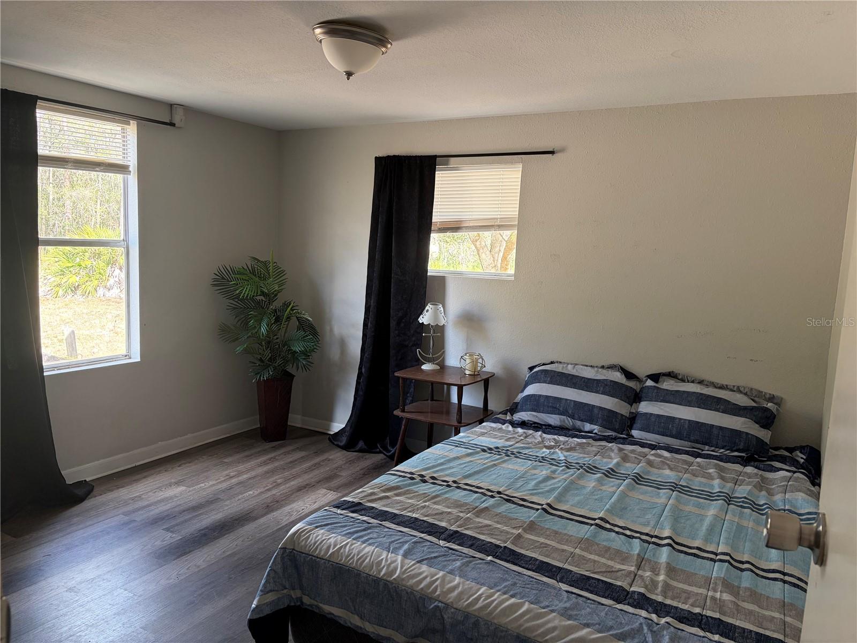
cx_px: 428
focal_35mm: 26
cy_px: 322
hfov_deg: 67.3
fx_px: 644
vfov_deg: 53.1
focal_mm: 5.96
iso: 125
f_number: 1.6
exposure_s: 1/101
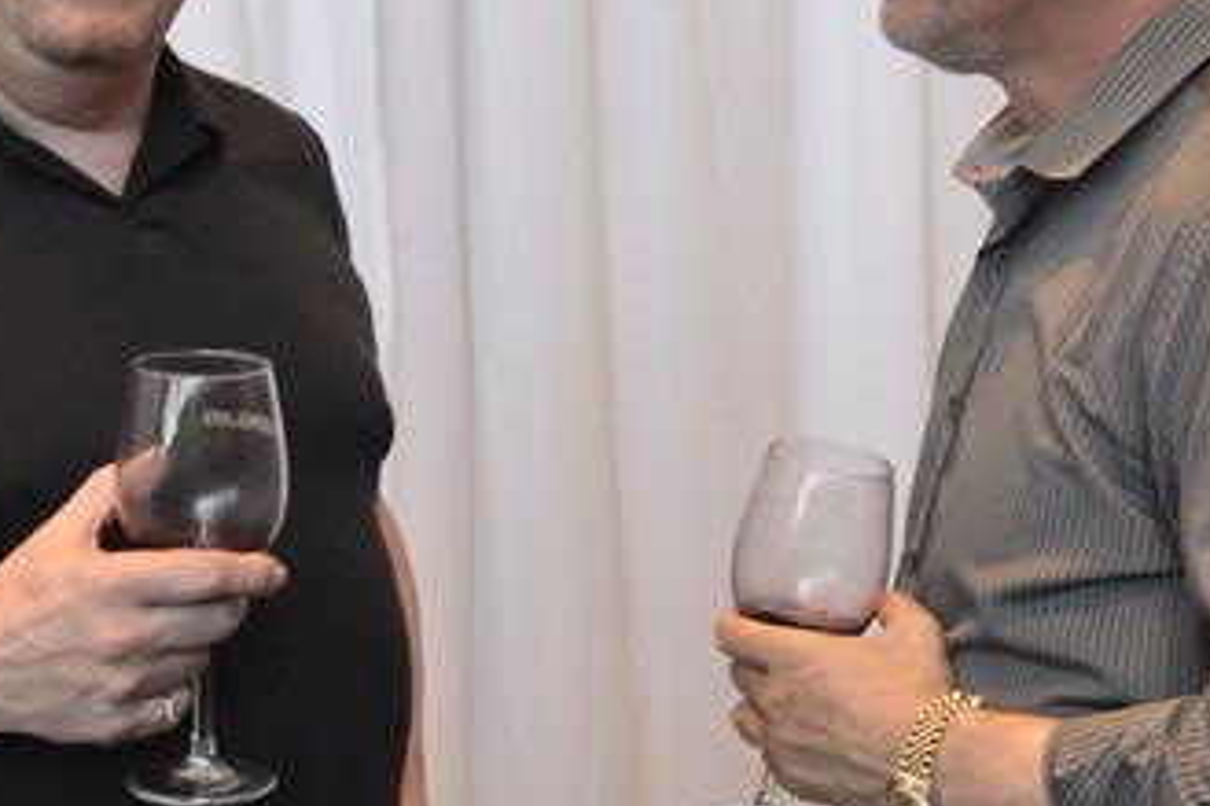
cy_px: 328
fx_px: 2755
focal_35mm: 82
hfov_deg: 24.7
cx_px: 725
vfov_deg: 16.6
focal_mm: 18
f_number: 5
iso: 400
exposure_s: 1/25
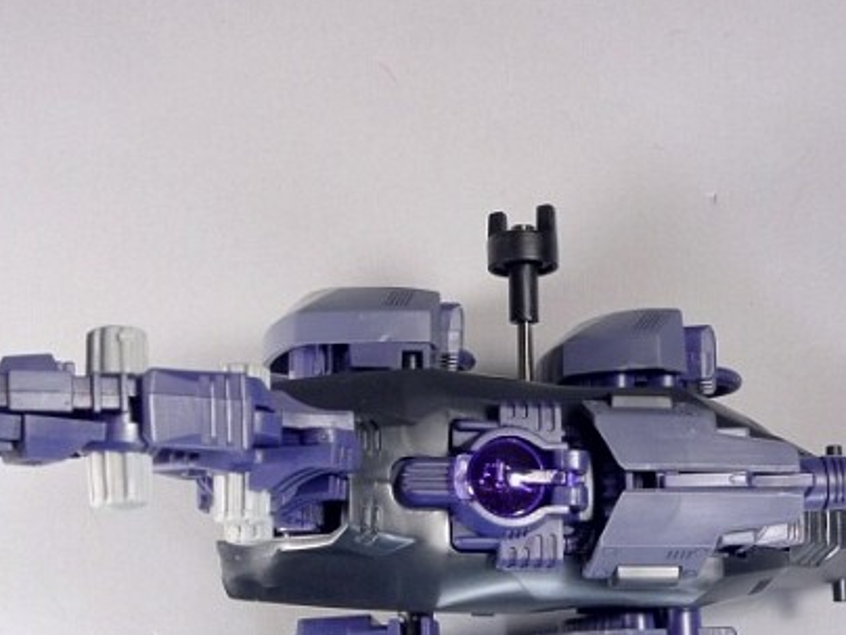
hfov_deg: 29.4
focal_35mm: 66
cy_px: 455
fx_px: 1613
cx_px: 396
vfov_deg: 22.1
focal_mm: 7.9
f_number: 8
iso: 200
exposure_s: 1/15
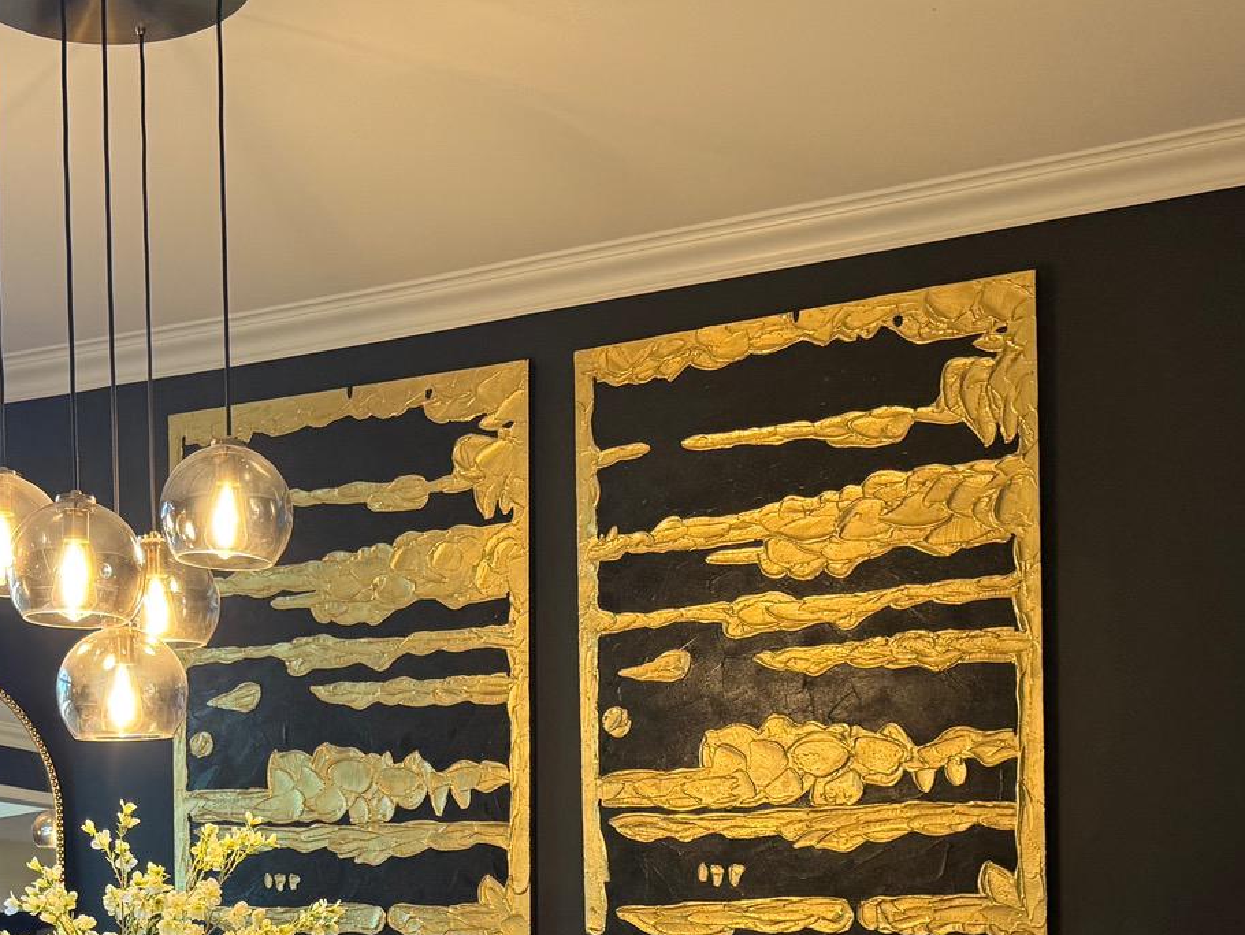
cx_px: 338
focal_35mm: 54
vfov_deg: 25.7
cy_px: 939
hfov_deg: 34.9
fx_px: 1943
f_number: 1.78
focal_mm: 6.76
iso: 200
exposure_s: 1/60
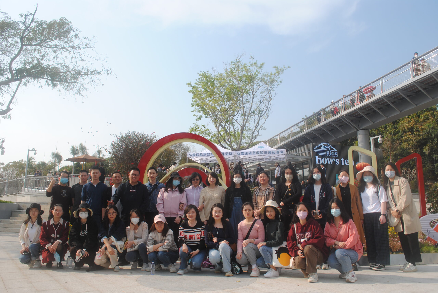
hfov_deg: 67.3
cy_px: 146
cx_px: 219
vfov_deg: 48.1
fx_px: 329
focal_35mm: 27
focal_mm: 18
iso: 100
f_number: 8
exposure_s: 1/250
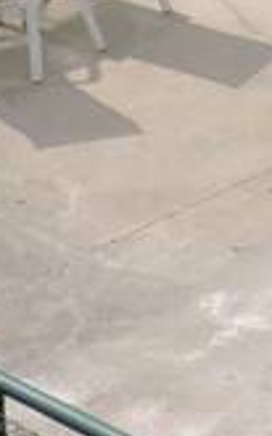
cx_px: 576
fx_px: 1876
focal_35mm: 158
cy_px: -433
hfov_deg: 7.9
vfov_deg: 11.9
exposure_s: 1/1250
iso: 100
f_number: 3.3
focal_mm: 4.3
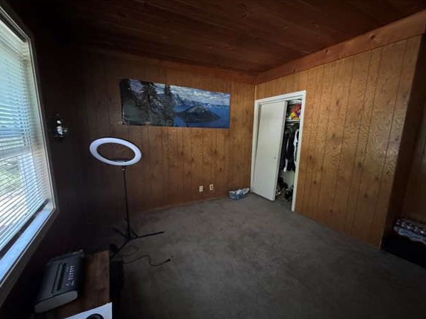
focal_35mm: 15
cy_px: 167
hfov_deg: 98.1
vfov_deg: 81.7
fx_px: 185
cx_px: 225
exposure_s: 1/32
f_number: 2.2
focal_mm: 2.22
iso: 1600
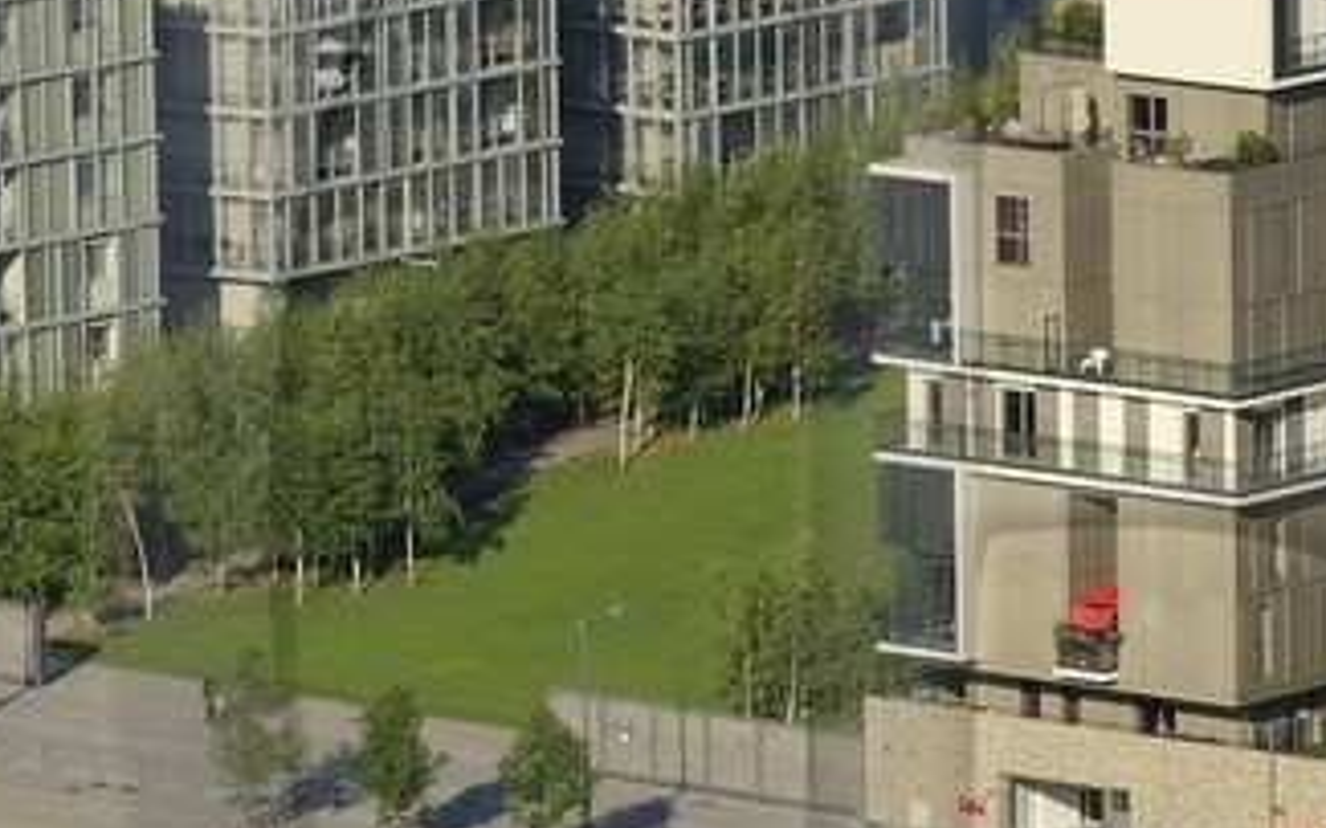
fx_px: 18499
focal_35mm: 512
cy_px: 540
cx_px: 1771
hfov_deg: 4.1
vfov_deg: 2.6
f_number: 13
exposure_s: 1/320
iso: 200
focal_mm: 102
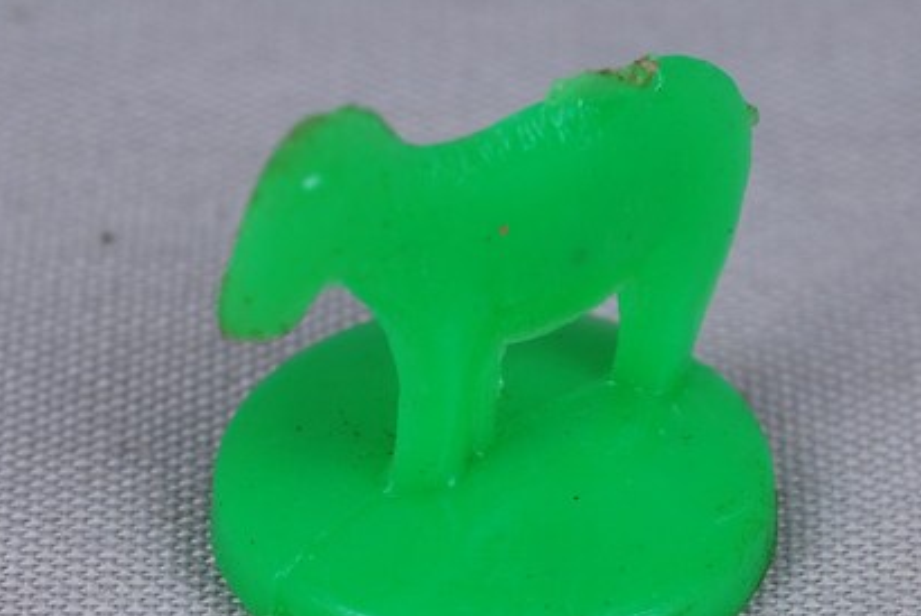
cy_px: 450
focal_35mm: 140
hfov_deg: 14.6
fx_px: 3585
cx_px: 509
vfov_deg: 9.8
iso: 100
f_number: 25
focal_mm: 60
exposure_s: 1/125
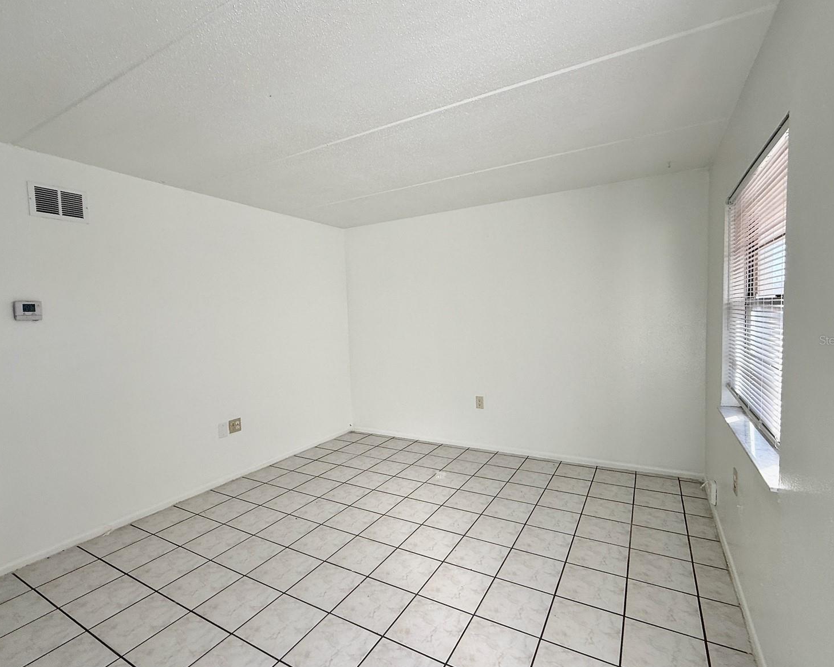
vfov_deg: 84.0
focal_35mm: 15
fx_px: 370
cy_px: 340
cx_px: 416
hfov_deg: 96.8
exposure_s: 1/115
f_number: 2.2
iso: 50
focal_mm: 2.22
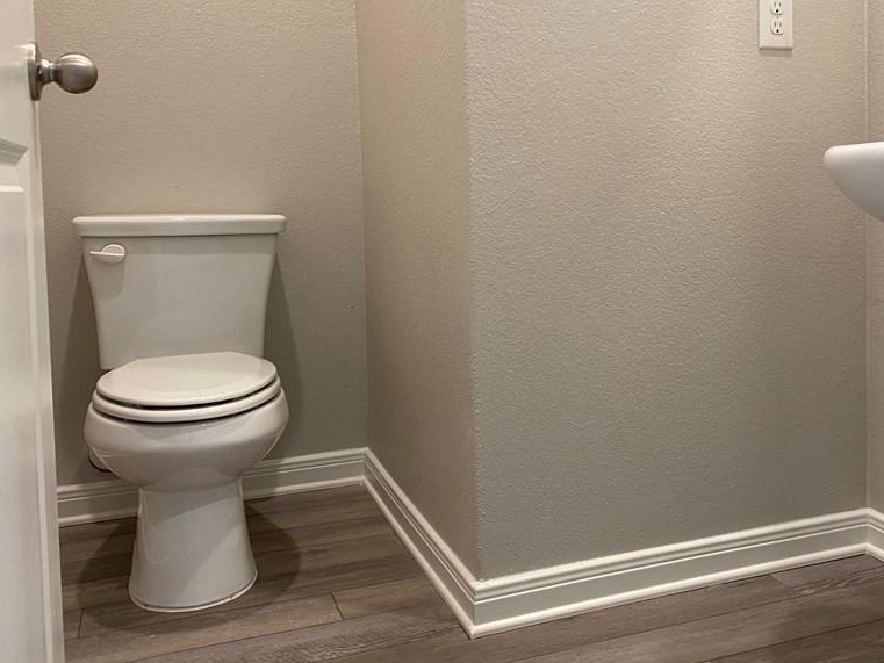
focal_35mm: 35
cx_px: 496
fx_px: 894
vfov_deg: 40.4
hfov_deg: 52.5
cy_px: 244
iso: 160
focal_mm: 4.25
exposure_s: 1/60
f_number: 1.8
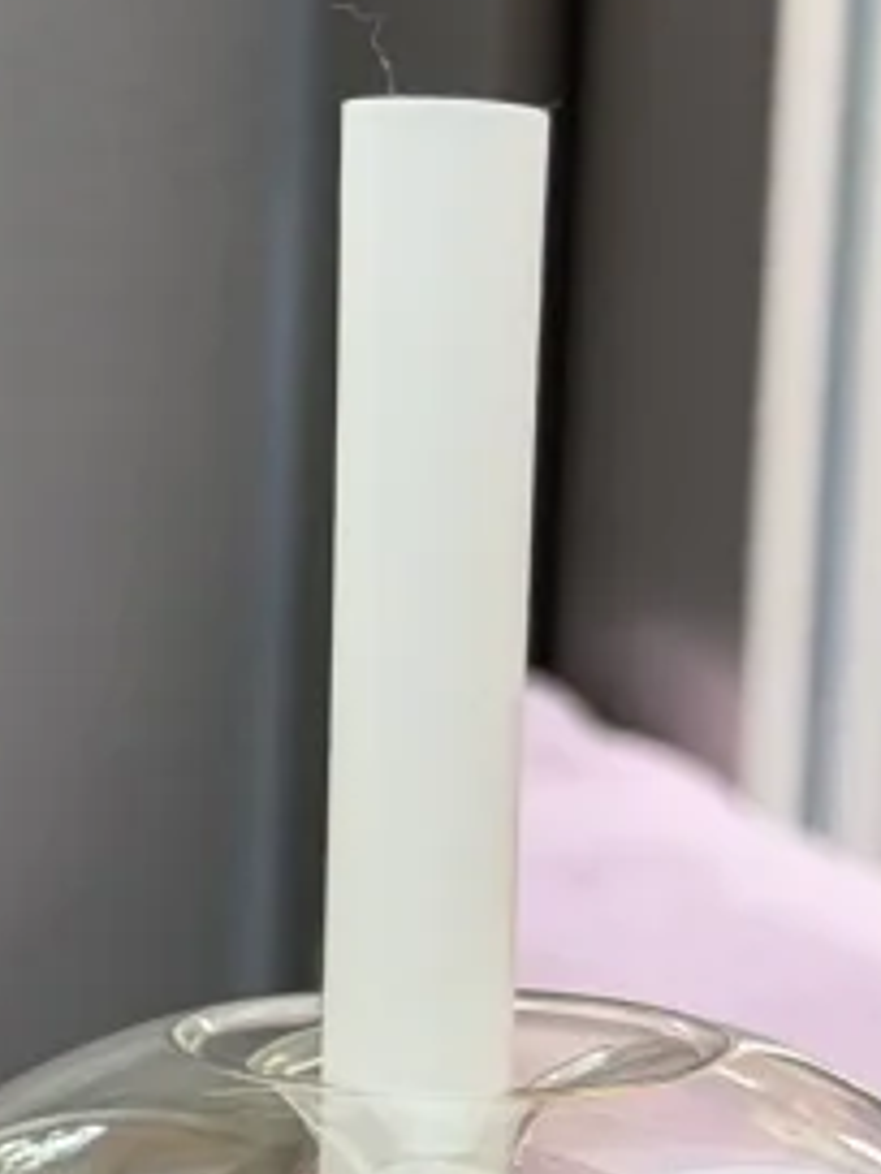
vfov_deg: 7.8
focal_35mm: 254
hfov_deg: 5.7
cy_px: 967
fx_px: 8619
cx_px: -980
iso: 125
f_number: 1.78
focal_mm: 6.76
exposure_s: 1/100
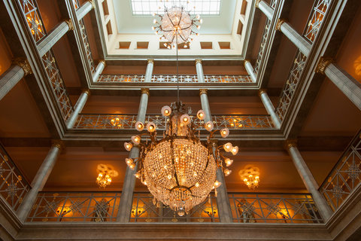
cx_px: 180
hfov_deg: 84.0
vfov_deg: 61.9
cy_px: 120
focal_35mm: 20
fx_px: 201
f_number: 6.3
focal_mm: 20
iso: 400
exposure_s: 1/2
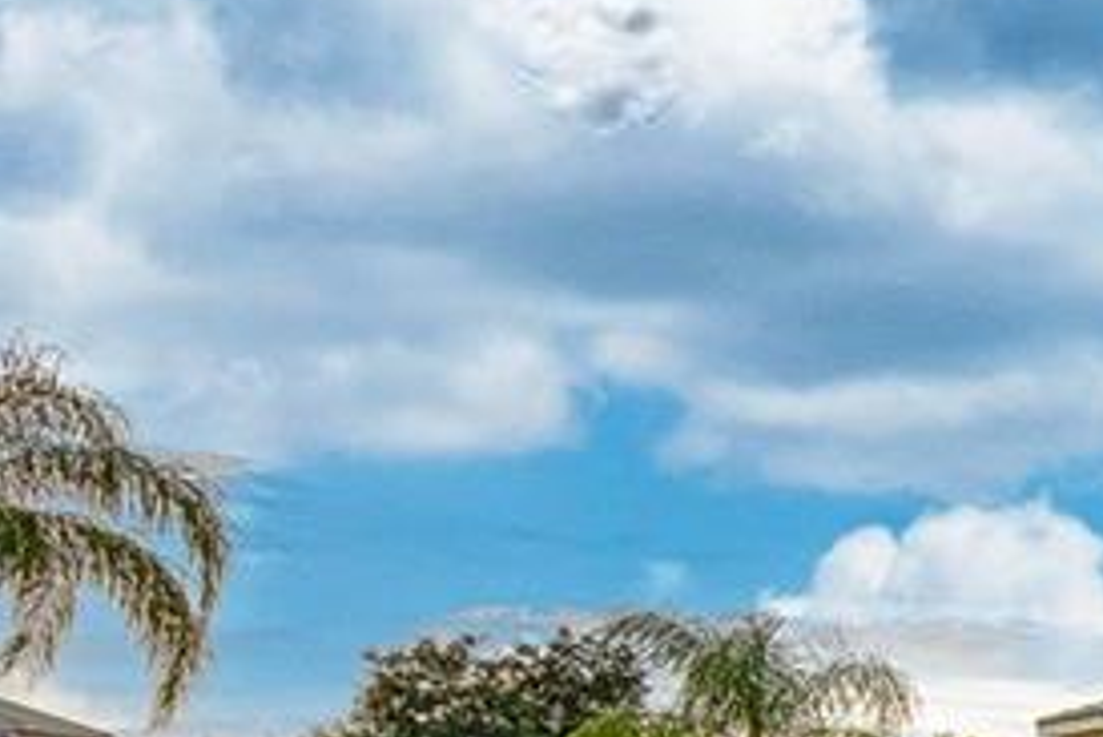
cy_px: 924
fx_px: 2330
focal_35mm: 76
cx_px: 1864
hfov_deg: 20.6
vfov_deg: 17.0
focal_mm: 13
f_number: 7.1
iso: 400
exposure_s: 1/200
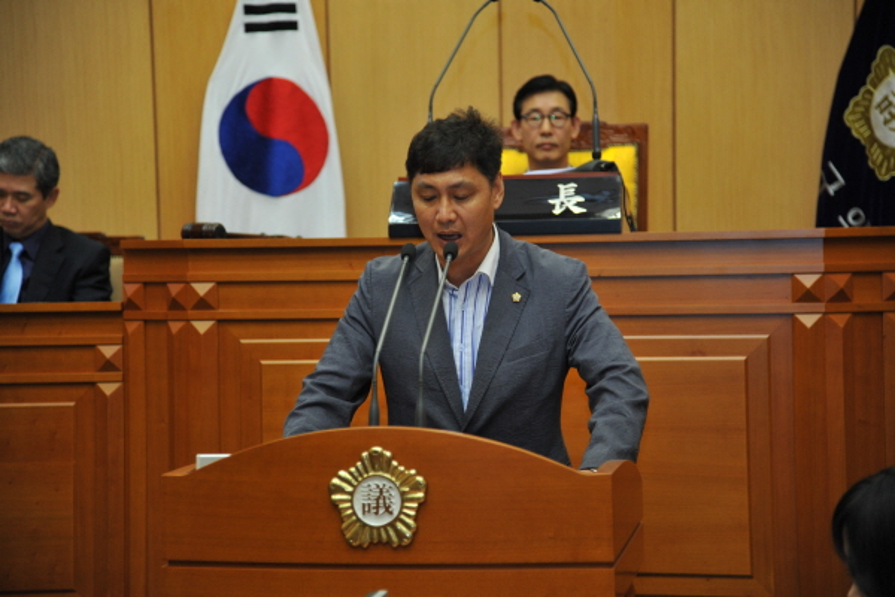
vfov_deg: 14.9
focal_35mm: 92
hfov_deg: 22.1
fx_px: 2287
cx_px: 448
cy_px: 298
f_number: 4
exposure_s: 1/125
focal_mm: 92
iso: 1600
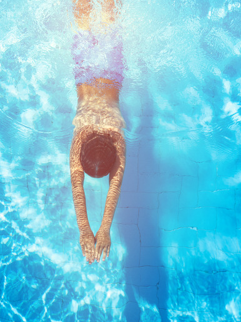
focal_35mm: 51
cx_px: 54
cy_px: 162
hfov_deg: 28.0
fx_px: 474
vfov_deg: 37.5
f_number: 7.1
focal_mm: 35
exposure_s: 1/640
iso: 100
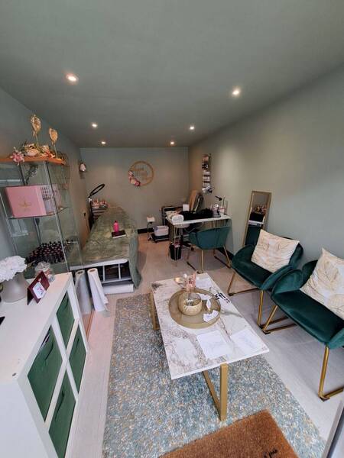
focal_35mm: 13
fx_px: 172
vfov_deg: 106.2
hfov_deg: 89.9
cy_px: 229
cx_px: 172
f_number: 2.2
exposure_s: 1/50
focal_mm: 1.42
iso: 125
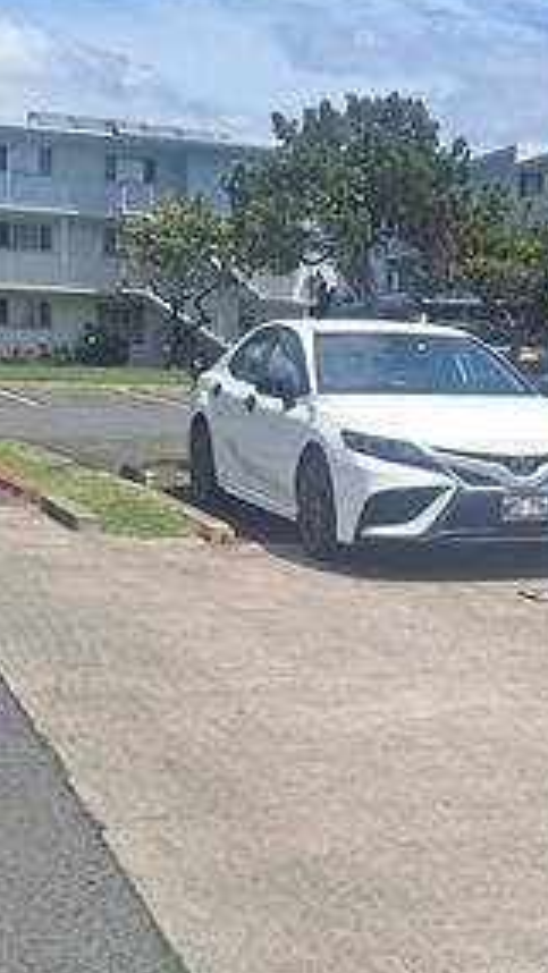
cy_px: 442
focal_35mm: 56
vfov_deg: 37.2
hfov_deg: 21.0
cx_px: 487
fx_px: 1446
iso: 40
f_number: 1.8
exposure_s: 1/4000
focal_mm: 5.54
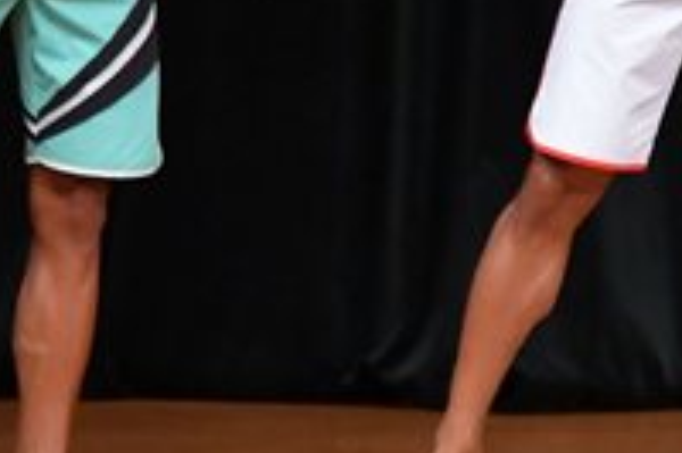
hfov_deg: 2.2
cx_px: 834
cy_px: -72
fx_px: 17566
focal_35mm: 928
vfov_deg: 1.5
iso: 5000
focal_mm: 160
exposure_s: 1/400
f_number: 5.6
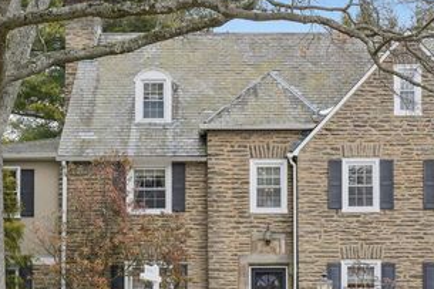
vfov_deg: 17.7
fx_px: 928
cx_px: 245
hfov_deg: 26.3
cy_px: 173
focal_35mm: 77
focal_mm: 47
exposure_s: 1/50
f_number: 8
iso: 160
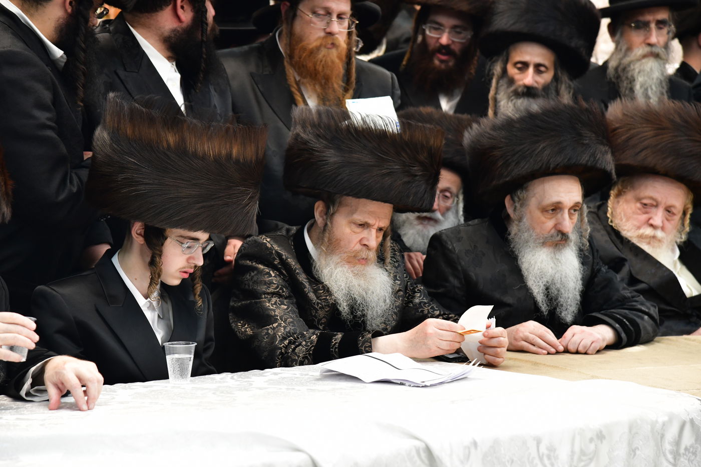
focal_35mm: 120
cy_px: 234
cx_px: 350
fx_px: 2336
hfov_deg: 17.1
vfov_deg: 11.4
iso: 2500
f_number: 5.6
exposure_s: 1/100
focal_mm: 120
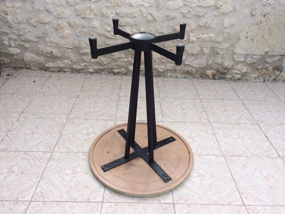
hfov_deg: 61.7
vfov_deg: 48.2
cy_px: 107
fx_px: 239
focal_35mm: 29
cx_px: 142
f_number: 2.2
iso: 32
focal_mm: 4.15
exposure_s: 1/1109
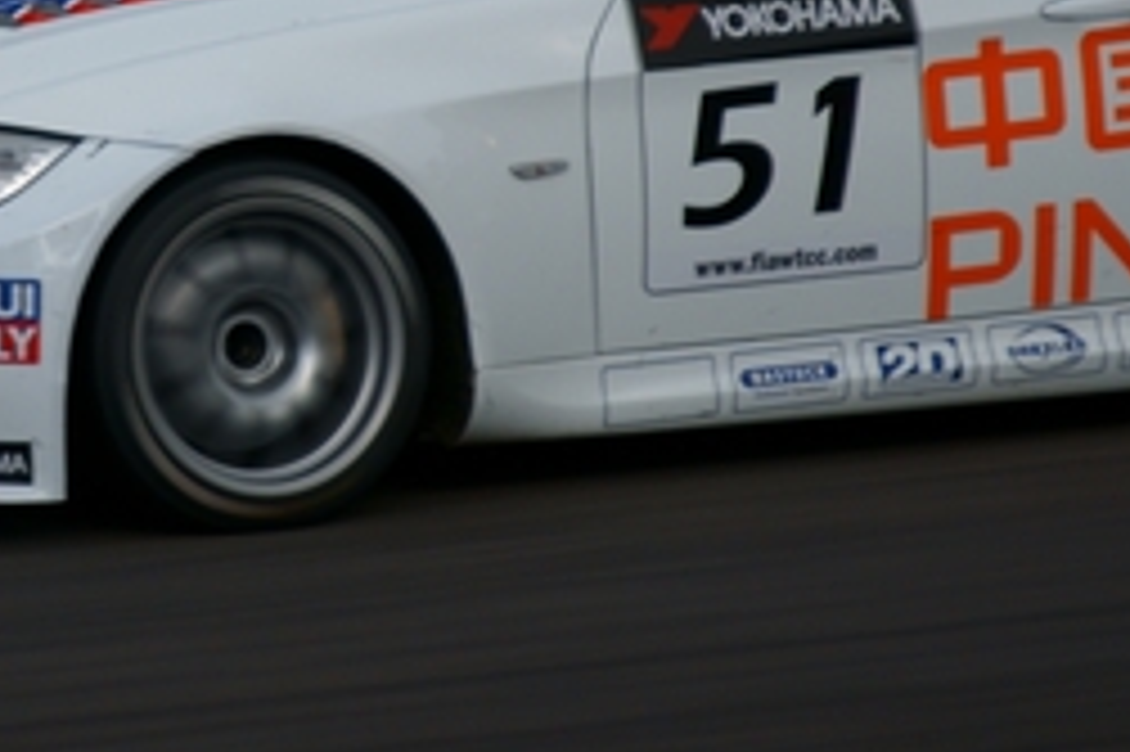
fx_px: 36010
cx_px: 77
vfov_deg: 1.2
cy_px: 72
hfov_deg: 1.8
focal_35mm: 1148
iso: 100
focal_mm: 300
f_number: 5.6
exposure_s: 1/125
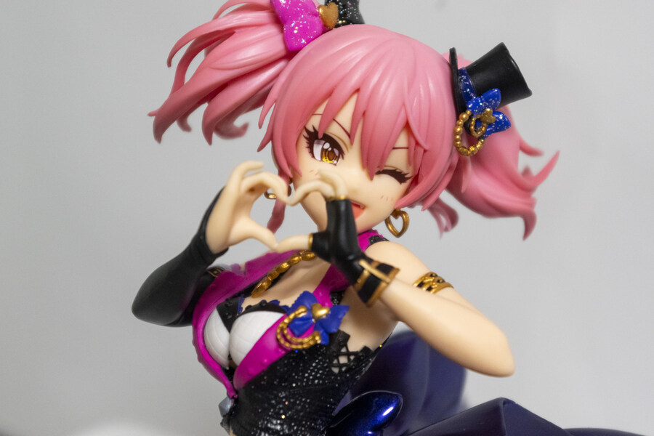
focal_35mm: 82
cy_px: 218
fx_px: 1490
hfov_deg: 24.8
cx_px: 327
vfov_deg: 16.7
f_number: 5.6
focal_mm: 55
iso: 3200
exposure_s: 1/80
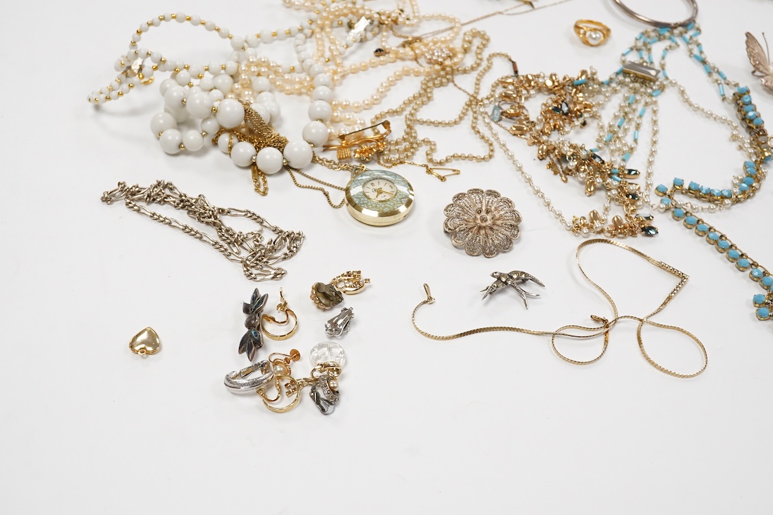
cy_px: 258
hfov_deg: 43.6
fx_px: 966
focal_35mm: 45
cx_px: 386
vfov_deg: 29.9
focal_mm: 30
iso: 2500
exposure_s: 1/160
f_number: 13
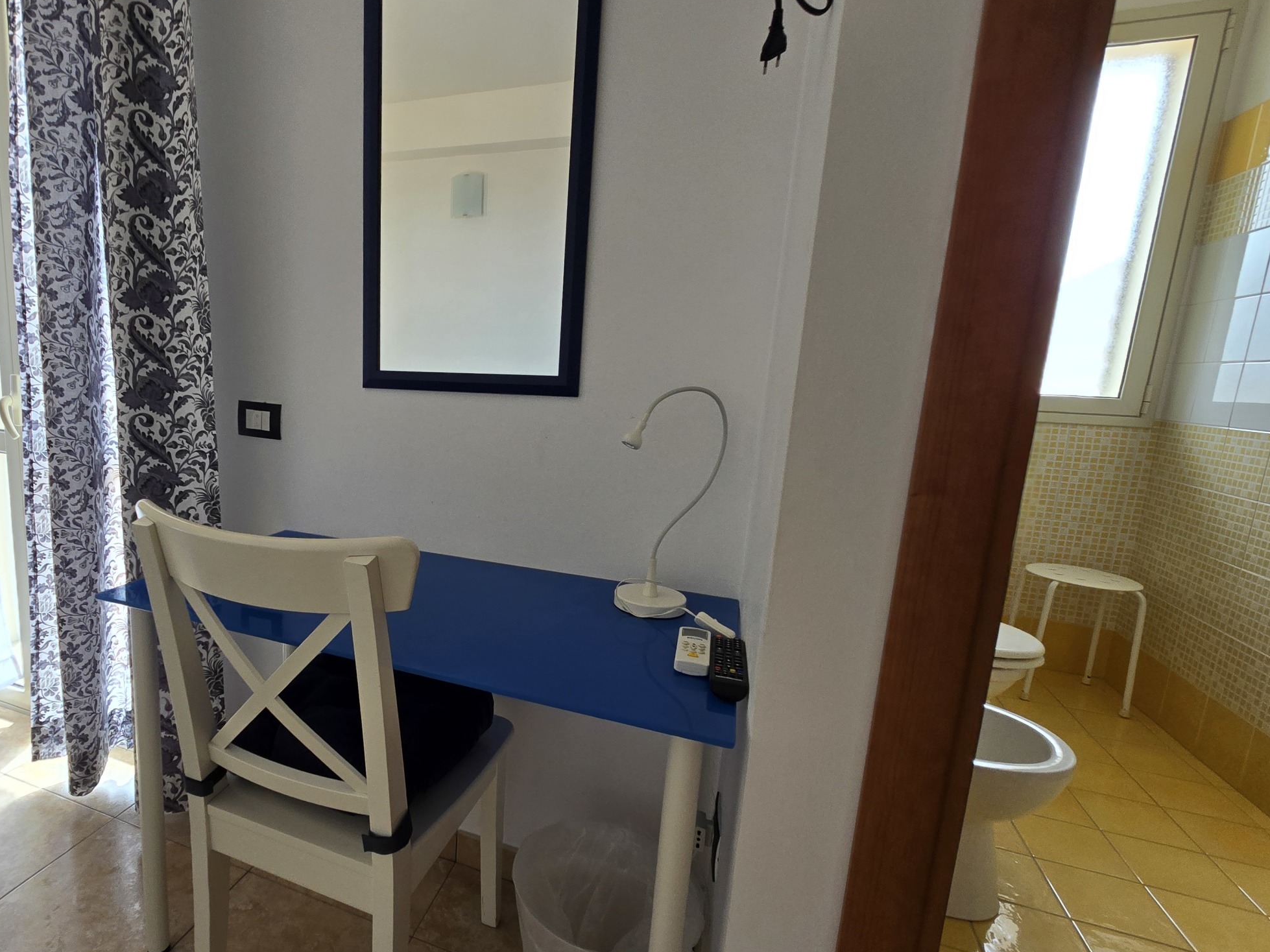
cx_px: 461
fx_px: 624
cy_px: 490
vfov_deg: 74.7
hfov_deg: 88.8
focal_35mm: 17
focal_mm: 2.2
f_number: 2.2
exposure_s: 1/120
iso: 50
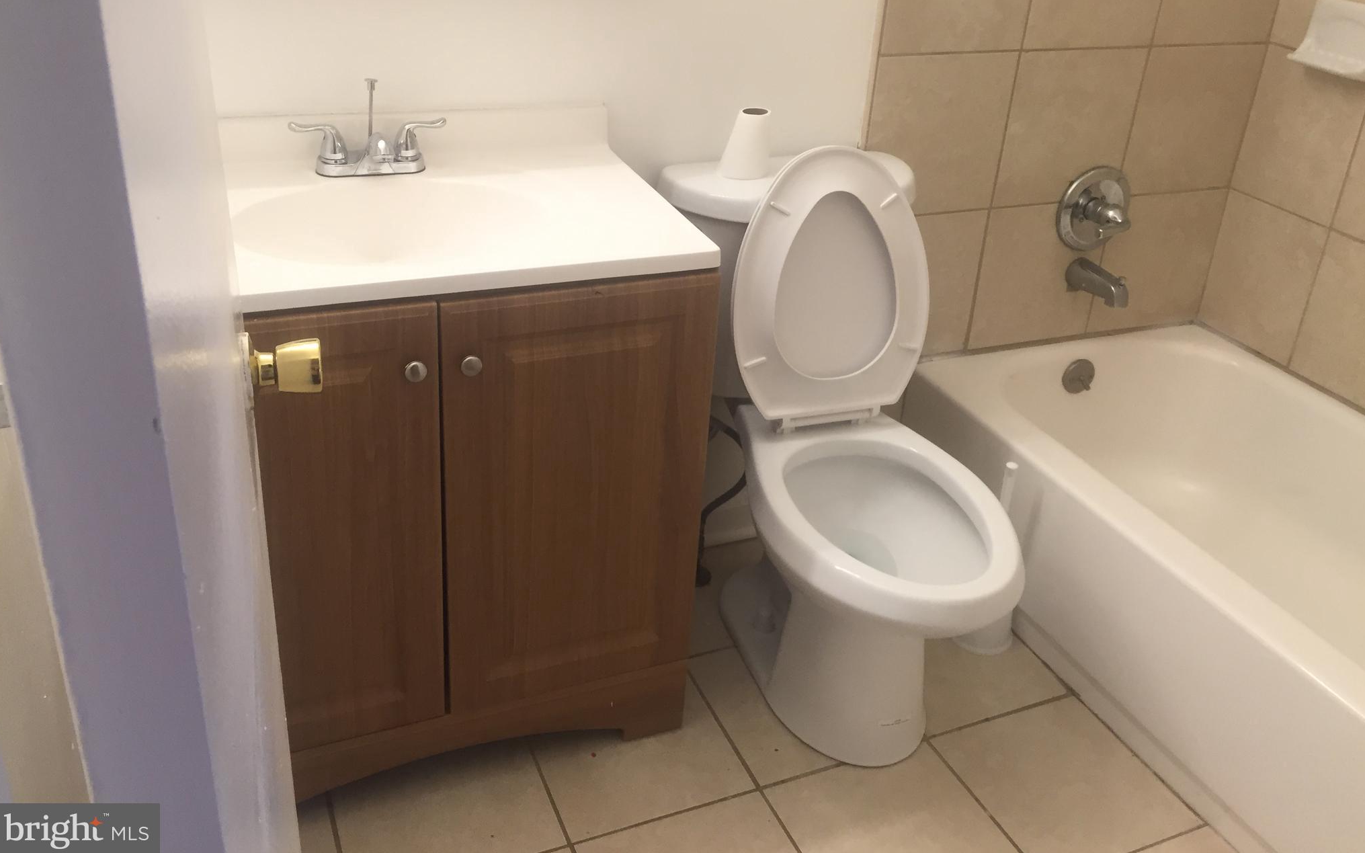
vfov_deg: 40.4
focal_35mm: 31
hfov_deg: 61.2
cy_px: 342
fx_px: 1153
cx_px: 680
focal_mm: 4.15
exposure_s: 1/30
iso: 32
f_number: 2.2
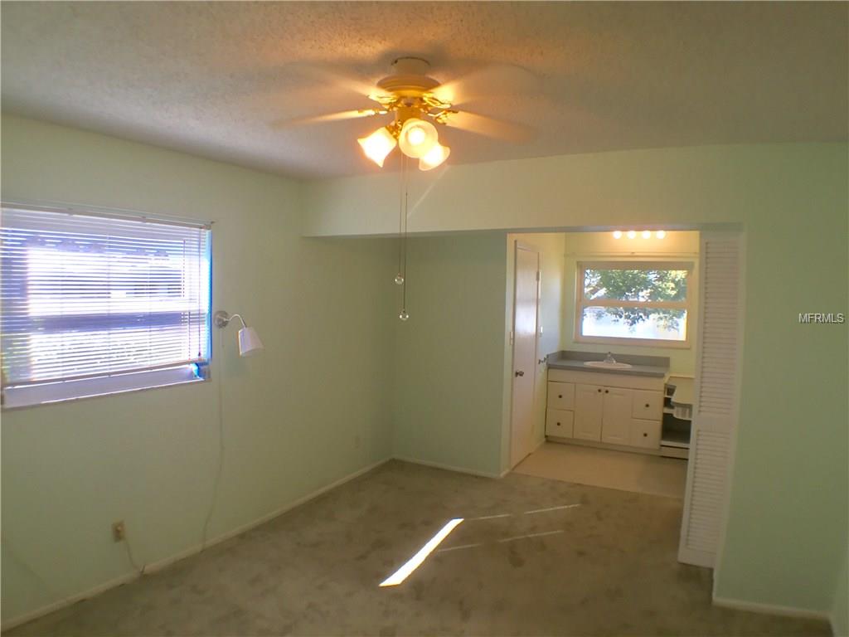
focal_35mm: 31
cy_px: 318
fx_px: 760
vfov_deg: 45.4
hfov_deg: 58.4
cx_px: 424
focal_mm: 3.3
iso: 50
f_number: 2.4
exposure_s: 1/120
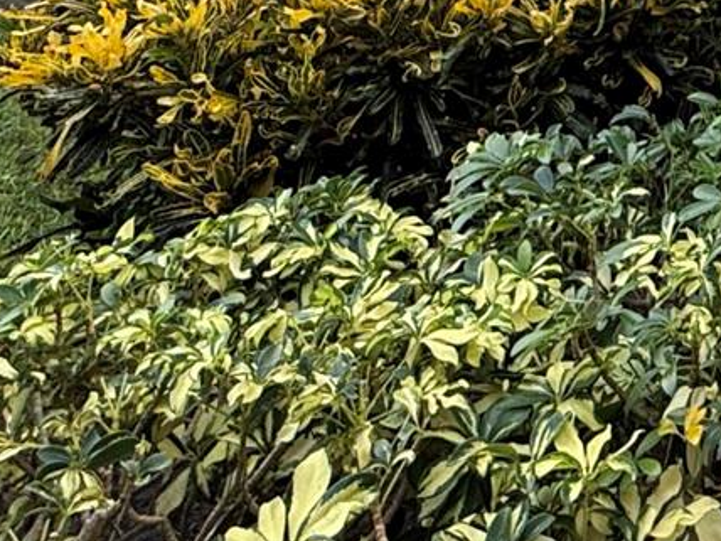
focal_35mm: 67
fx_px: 1396
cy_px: -396
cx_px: 889
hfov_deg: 25.6
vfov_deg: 18.0
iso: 64
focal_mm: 2.22
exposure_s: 1/349
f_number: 2.2
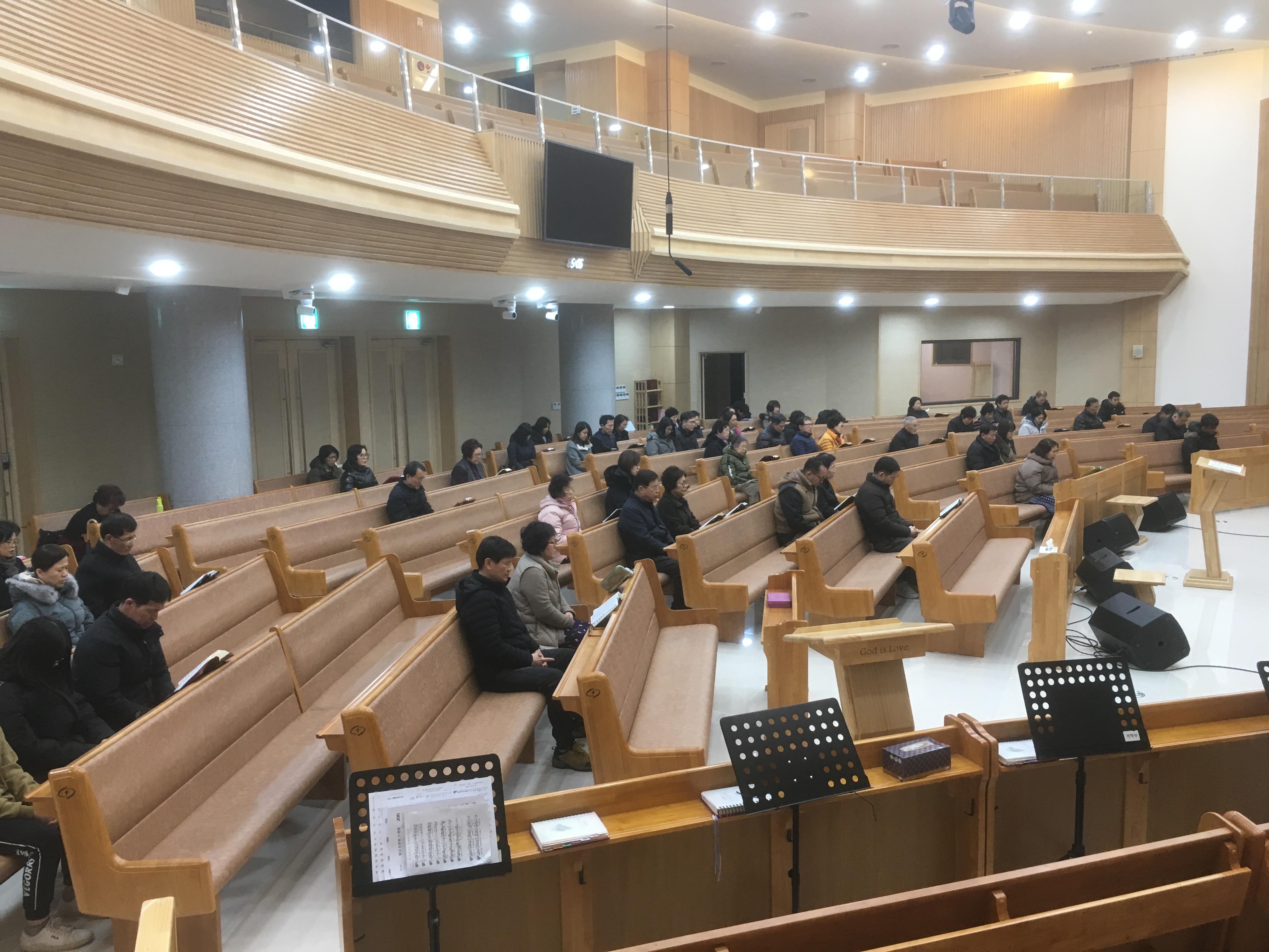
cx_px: 634
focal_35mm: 29
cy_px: 476
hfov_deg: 61.7
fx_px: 1063
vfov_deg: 48.2
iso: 80
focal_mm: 4.15
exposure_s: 1/30
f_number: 2.2
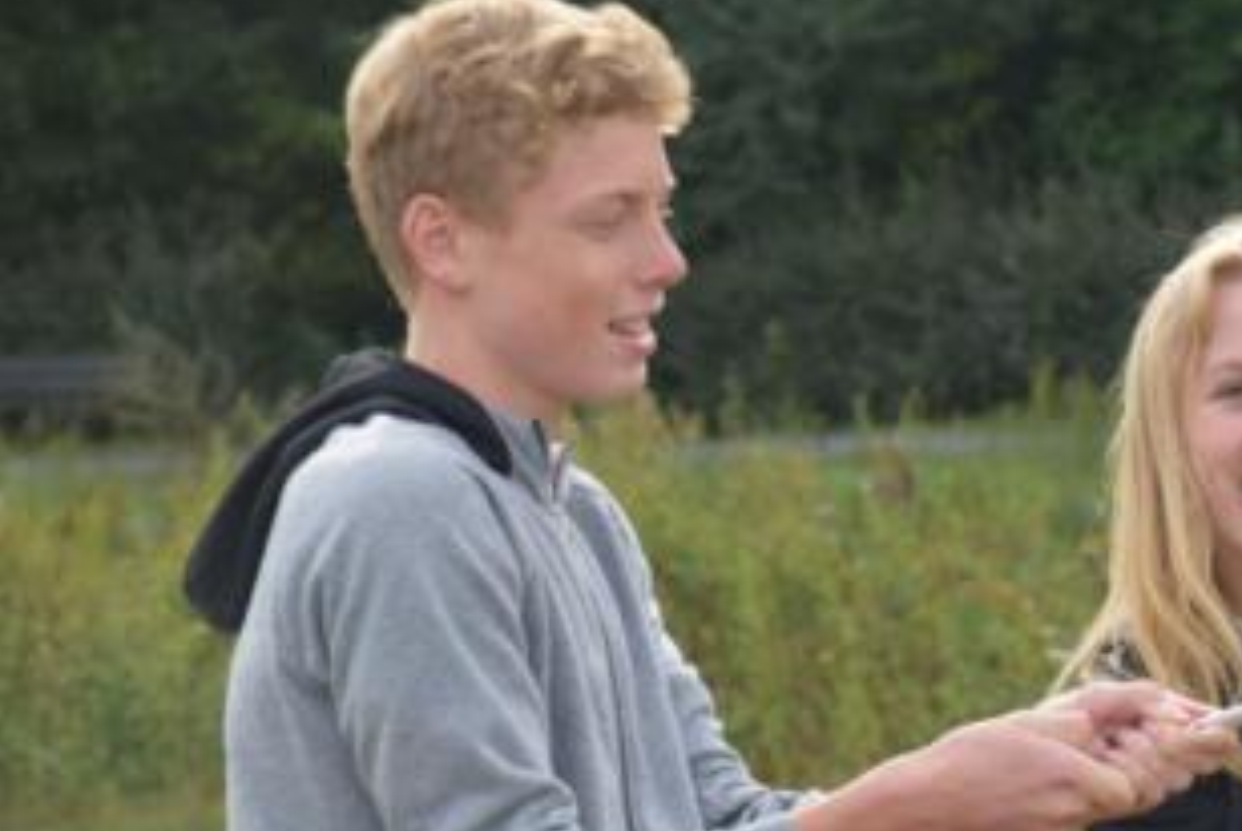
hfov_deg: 10.5
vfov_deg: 7.1
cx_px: 875
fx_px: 6734
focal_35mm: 195
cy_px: 577
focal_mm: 80
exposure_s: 1/250
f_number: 8
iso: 320
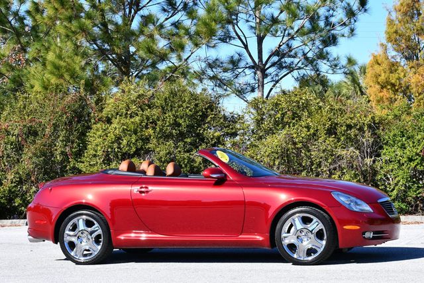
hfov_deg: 22.6
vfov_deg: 15.2
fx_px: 1061
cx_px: 212
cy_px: 142
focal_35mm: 90
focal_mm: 45
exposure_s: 1/250
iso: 140
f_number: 8
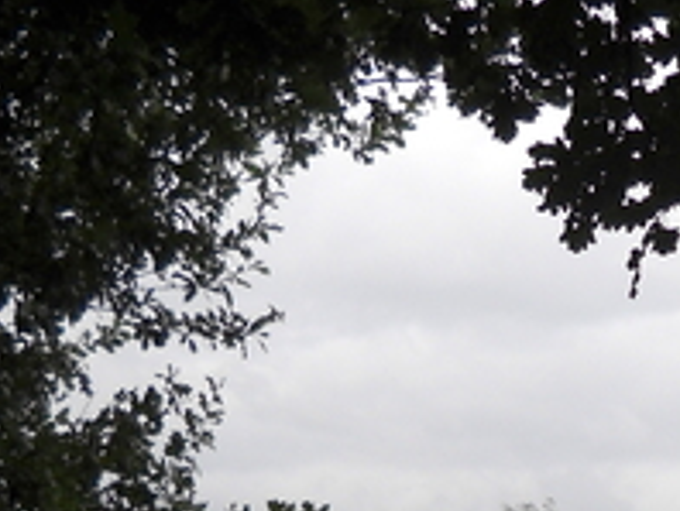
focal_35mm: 124
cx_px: 855
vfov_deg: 11.7
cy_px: 655
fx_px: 2439
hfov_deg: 15.2
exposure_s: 1/192
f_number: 5.5
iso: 64
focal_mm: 6.72
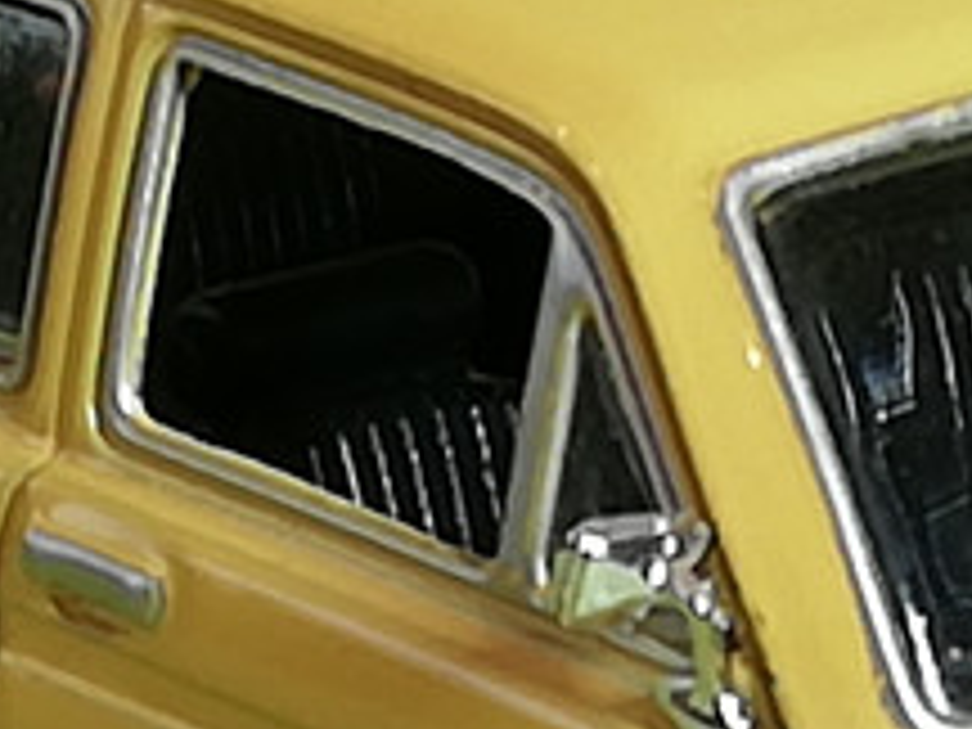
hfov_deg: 6.3
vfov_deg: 4.8
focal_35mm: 311
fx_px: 8733
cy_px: 878
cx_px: 1055
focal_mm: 3.46
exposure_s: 1/50
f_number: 2.2
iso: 64
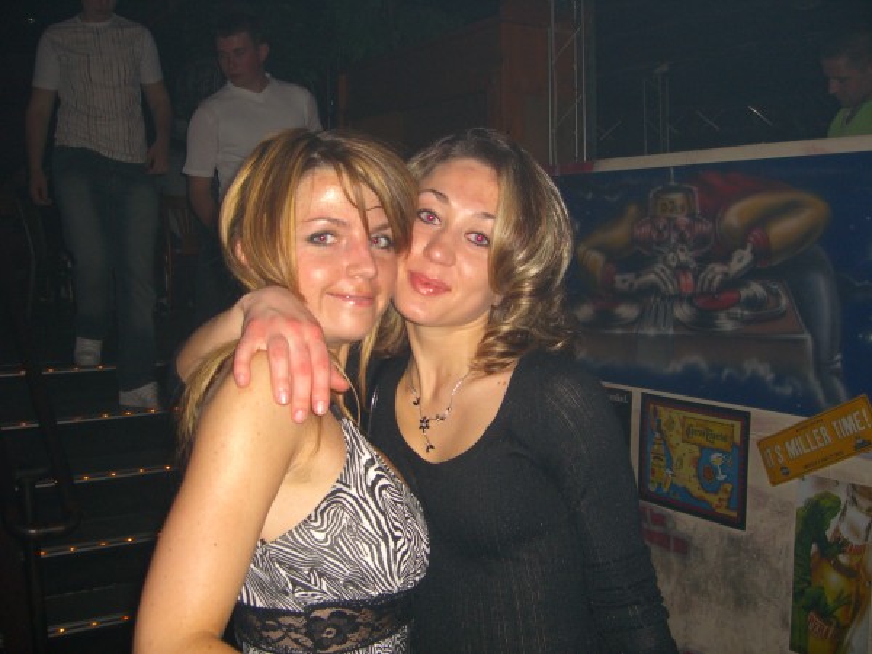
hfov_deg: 49.0
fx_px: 957
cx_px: 436
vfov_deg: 37.7
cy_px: 327
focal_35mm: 38
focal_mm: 7.9
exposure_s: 1/60
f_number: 2.8
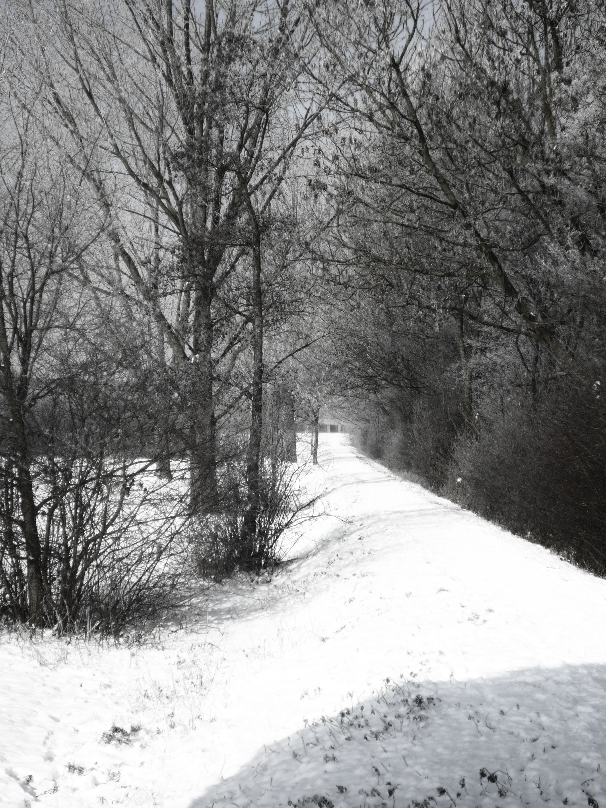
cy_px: 404
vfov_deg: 30.3
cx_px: 303
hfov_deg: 22.9
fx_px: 1494
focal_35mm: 64
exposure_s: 1/800
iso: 100
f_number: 4.9
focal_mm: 11.3
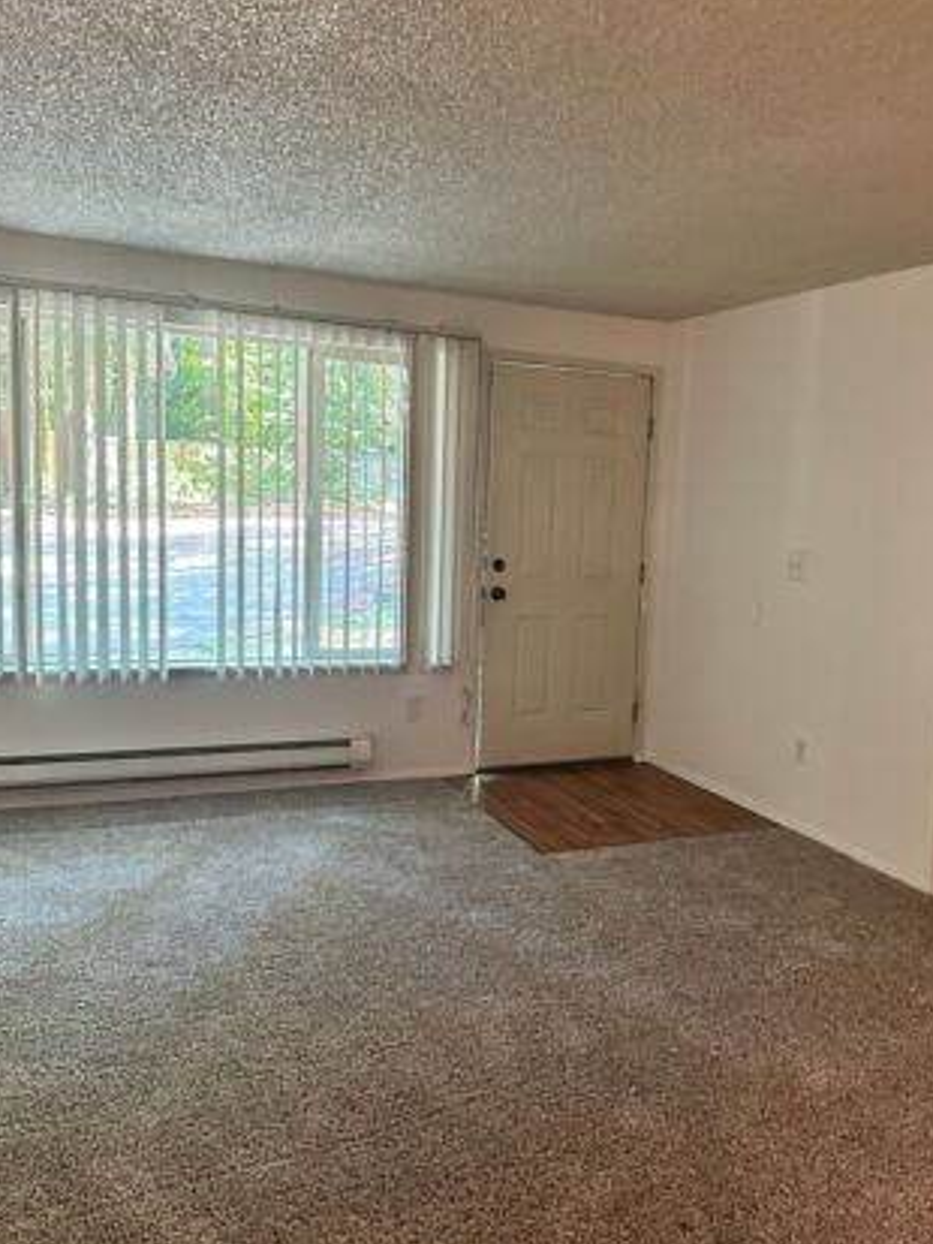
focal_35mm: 31
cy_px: 634
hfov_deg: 45.3
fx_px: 1113
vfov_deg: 58.3
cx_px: 536
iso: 640
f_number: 1.78
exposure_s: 1/40
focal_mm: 6.86
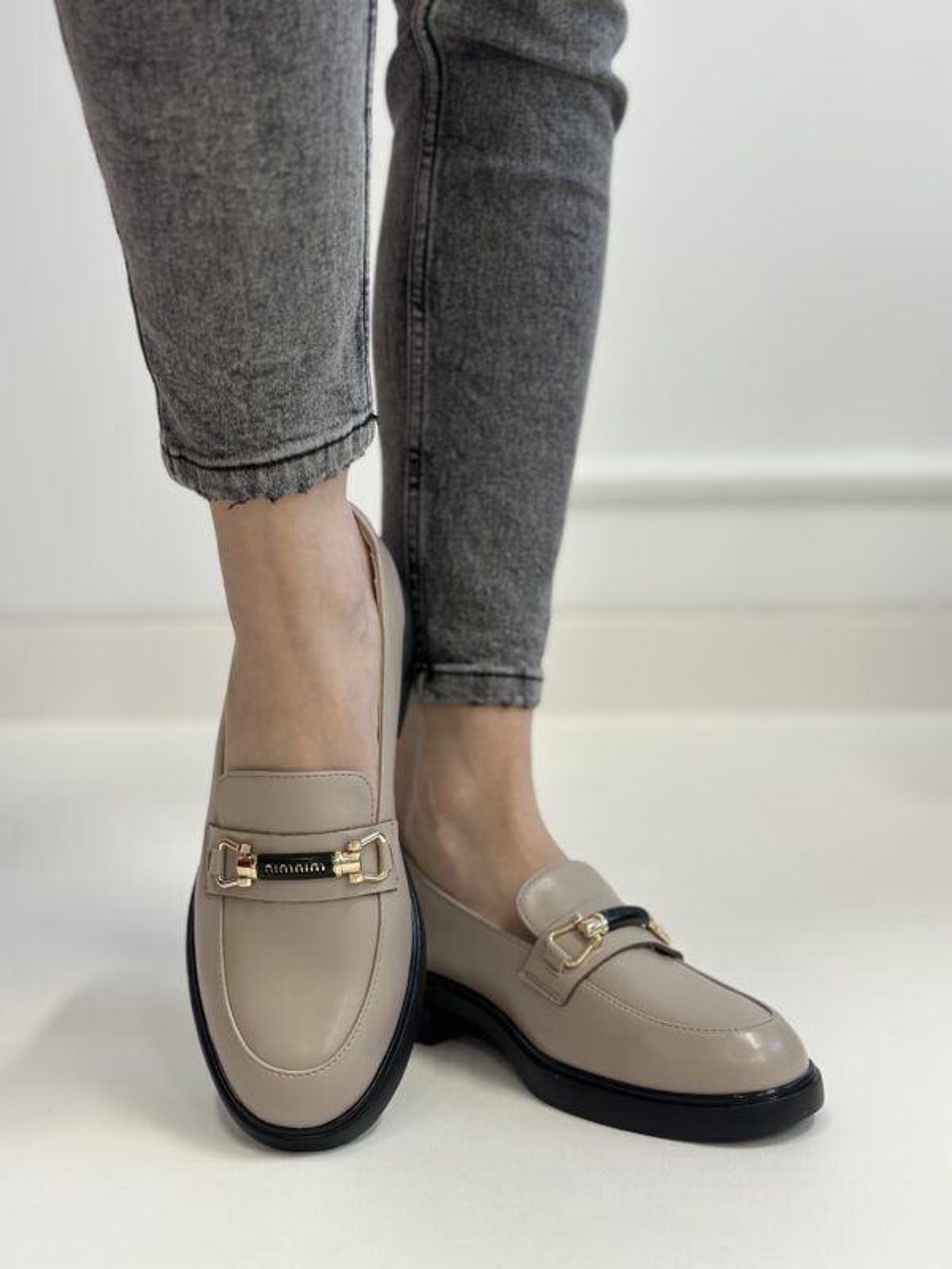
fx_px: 1760
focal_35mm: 48
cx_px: 476
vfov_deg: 39.7
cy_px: 634
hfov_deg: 30.3
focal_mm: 6.86
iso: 125
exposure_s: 1/100
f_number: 1.78
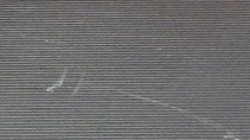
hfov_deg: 10.4
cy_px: 299
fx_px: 1370
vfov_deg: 5.7
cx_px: 103
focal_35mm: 207
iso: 400
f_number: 3.7
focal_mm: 4.5
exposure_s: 1/20
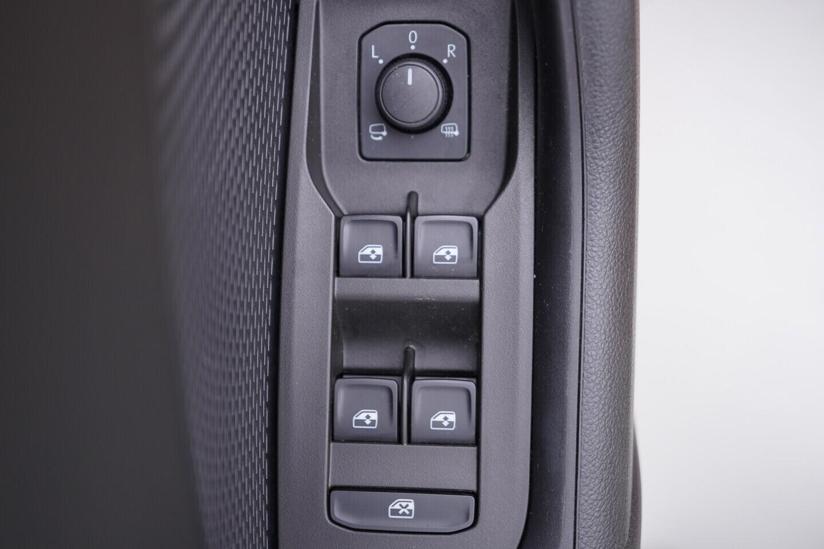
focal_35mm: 36
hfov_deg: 53.1
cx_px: 412
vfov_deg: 36.9
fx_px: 824
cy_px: 274
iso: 250
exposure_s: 1/40
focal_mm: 24
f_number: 2.8
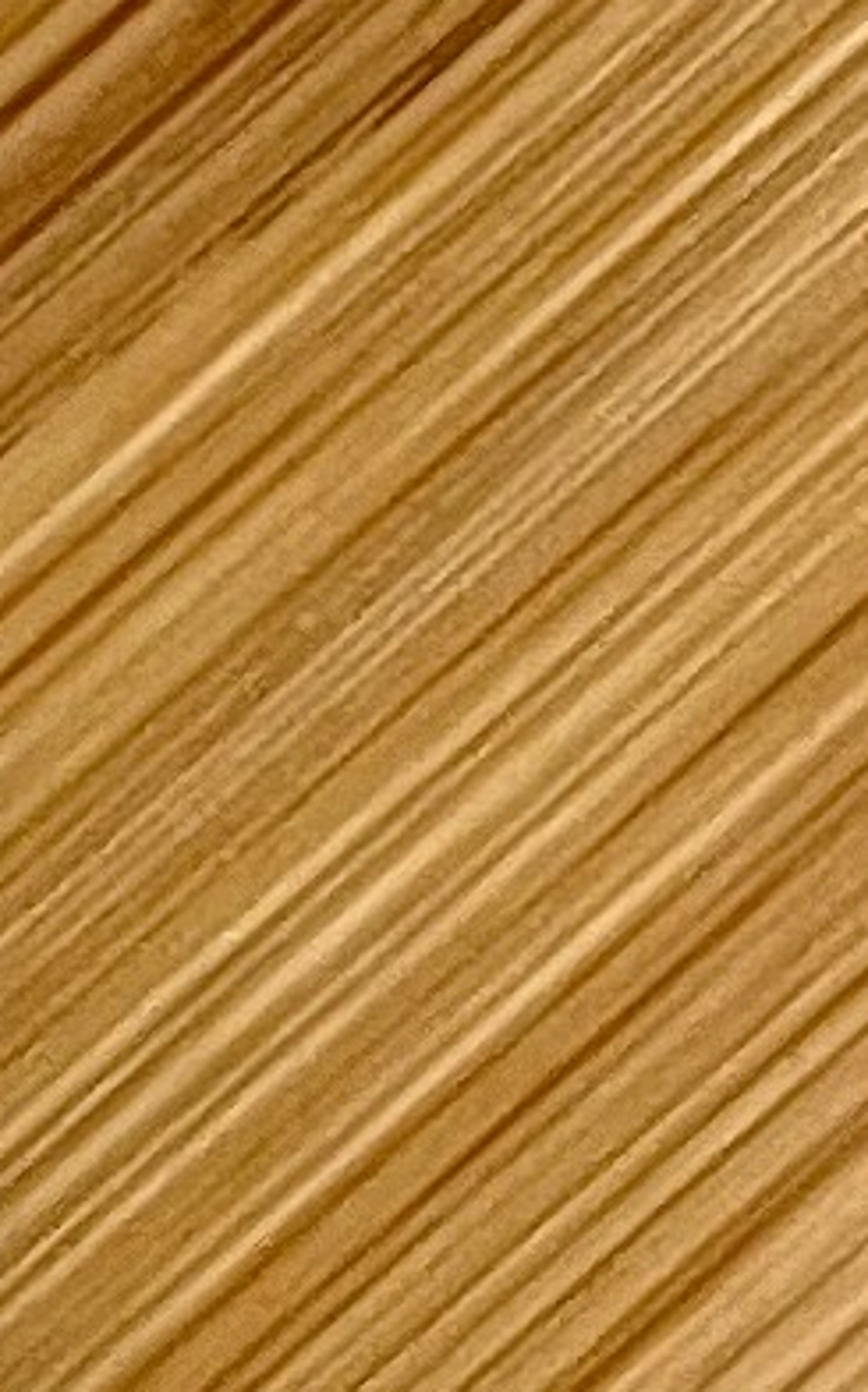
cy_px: -2724
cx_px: 4312
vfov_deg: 6.7
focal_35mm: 283
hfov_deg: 4.1
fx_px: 10731
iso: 80
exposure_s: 1/50
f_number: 1.6
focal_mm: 4.2
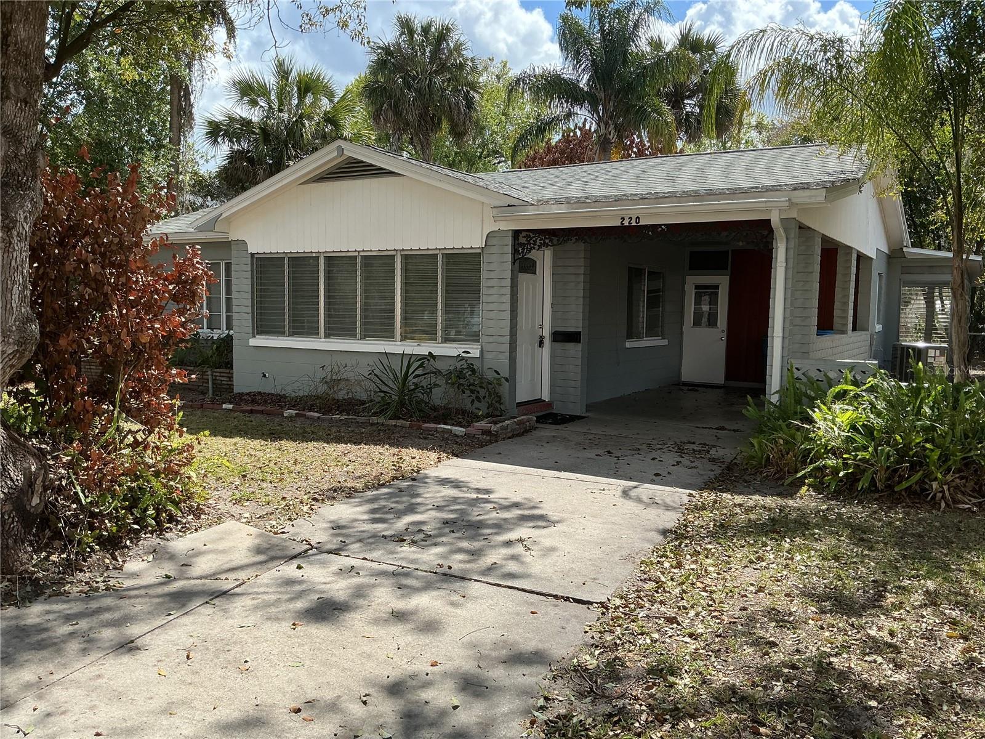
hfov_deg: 61.7
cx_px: 492
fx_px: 825
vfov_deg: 48.2
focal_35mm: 29
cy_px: 370
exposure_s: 1/1055
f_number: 1.8
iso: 25
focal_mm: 3
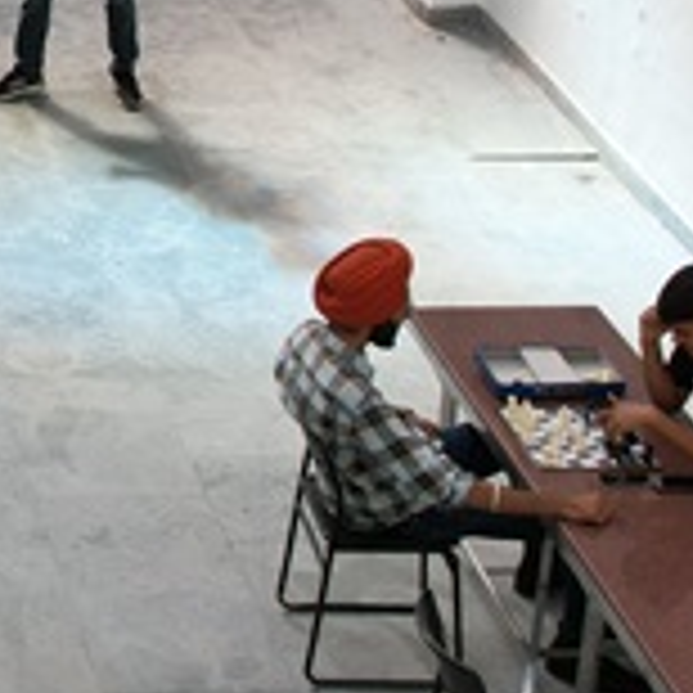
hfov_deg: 13.2
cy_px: -50
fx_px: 2741
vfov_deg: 14.1
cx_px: -504
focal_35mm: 121
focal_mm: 8.38
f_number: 2.8
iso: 130
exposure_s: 1/160
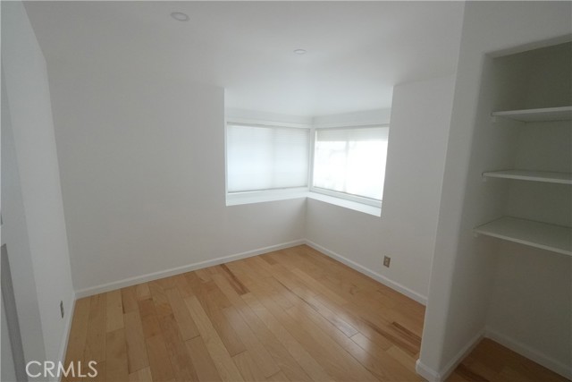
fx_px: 254
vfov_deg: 73.8
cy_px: 191
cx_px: 286
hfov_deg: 96.7
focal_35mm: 16
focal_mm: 16
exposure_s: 1/125
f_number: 18
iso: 12800
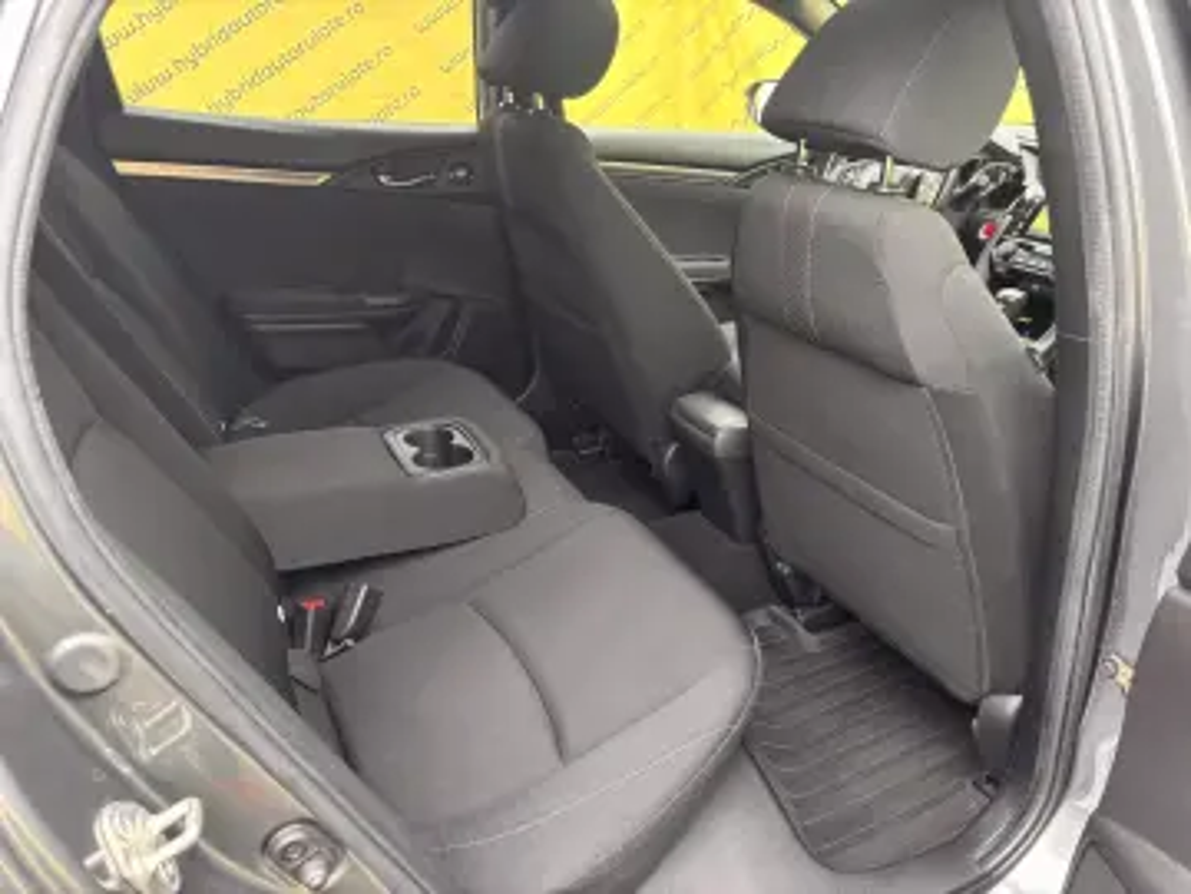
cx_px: 596
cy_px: 447
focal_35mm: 26
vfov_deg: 53.1
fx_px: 895
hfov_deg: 67.3
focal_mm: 5.96
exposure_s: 1/60
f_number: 1.6
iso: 320
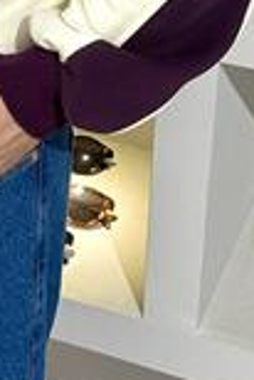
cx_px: -99
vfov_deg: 13.0
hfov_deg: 8.9
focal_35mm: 151
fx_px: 1594
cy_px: -153
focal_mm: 6.76
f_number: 1.78
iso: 80
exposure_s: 1/100
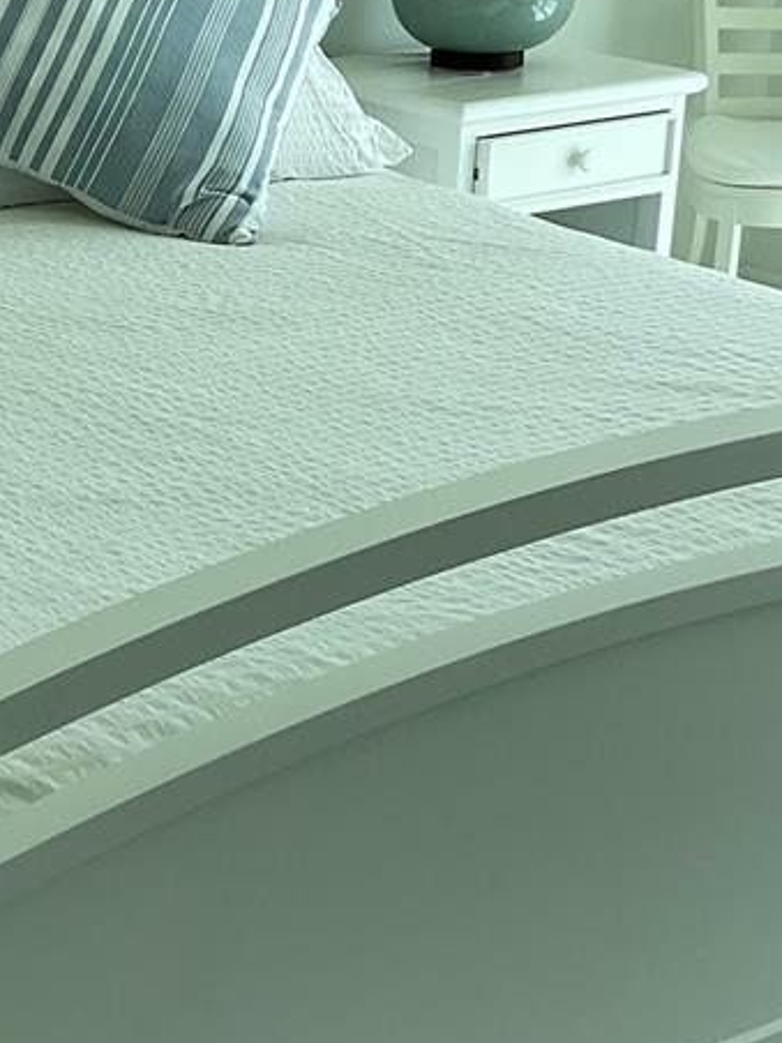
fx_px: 2319
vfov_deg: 25.2
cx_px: -92
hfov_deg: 18.4
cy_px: 353
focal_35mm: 77
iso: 16
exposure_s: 1/422
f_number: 1.8
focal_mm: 3
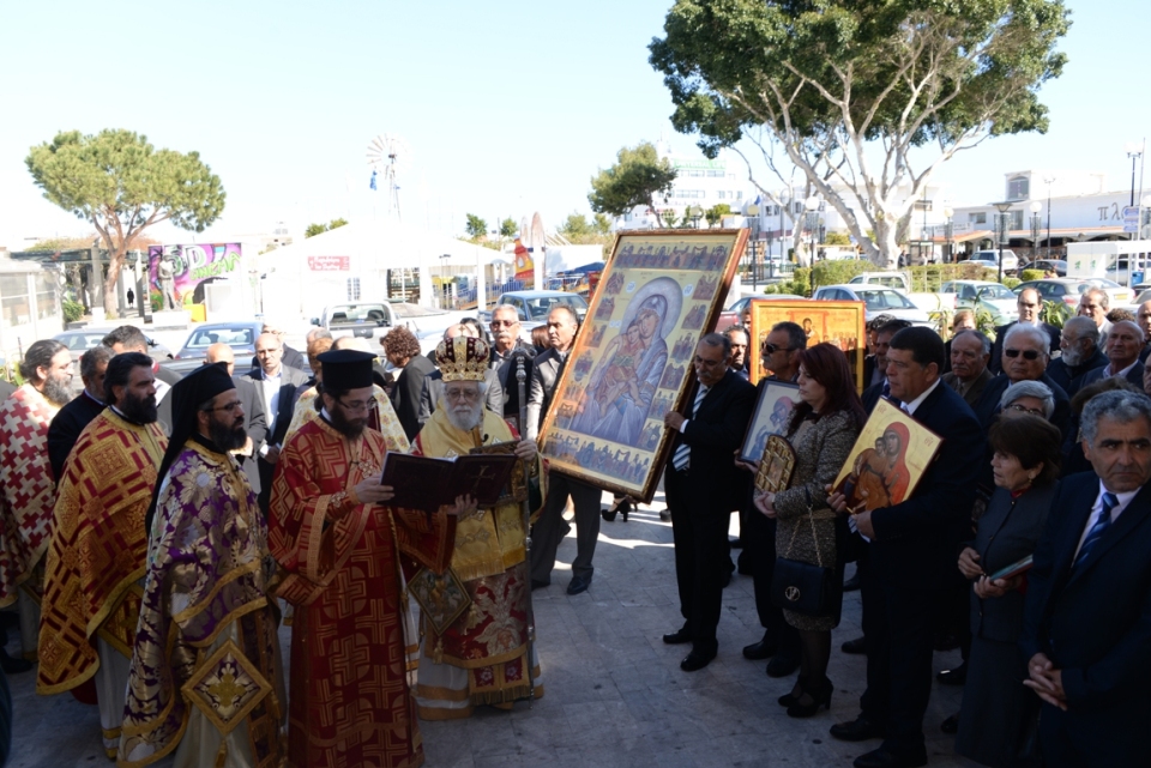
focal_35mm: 28
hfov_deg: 65.4
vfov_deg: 46.4
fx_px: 896
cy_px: 384
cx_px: 576
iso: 100
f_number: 6.3
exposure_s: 1/100
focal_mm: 28
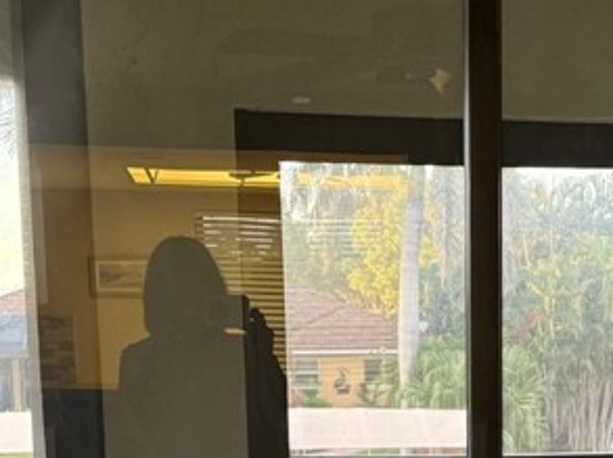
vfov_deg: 16.8
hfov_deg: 22.9
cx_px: 517
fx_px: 1486
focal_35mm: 84
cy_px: 550
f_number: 1.78
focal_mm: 6.76
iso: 200
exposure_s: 1/60
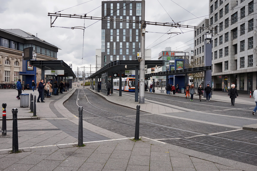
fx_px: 246
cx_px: 128
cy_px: 86
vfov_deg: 38.3
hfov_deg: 55.1
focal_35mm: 34
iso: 100
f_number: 7.1
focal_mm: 23
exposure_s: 1/100
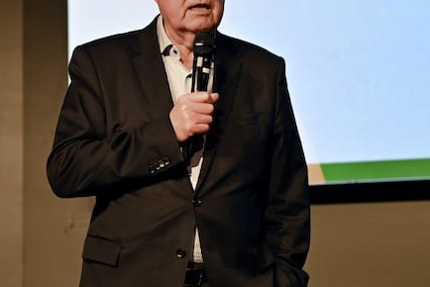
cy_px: 22
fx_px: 1972
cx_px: 201
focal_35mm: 165
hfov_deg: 12.4
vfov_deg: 8.3
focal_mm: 70
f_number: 2.8
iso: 220
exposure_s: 1/100
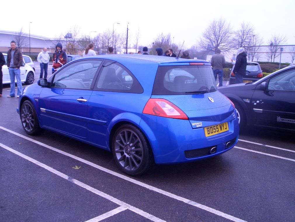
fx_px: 307
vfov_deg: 39.7
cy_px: 111
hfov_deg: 51.3
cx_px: 148
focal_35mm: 36
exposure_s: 1/60
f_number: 4
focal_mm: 4.8
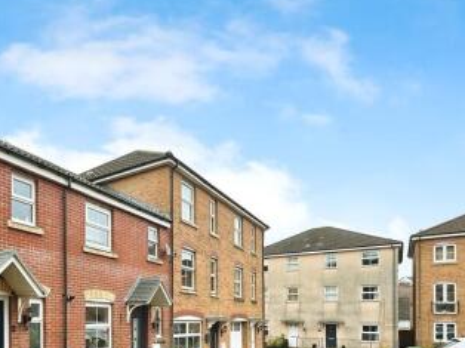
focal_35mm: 26
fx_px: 349
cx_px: 118
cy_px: 313
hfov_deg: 63.5
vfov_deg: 47.6
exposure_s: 1/208
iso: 40
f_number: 2.2
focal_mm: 2.22
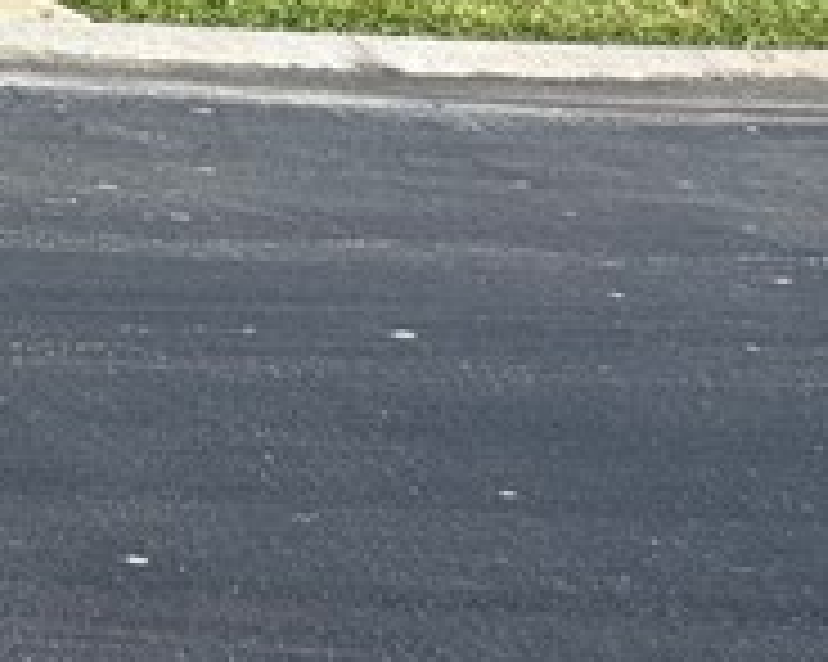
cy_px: -869
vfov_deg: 14.4
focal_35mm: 76
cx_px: -536
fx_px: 1861
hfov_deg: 20.2
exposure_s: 1/1236
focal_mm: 2.22
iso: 40
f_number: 2.2
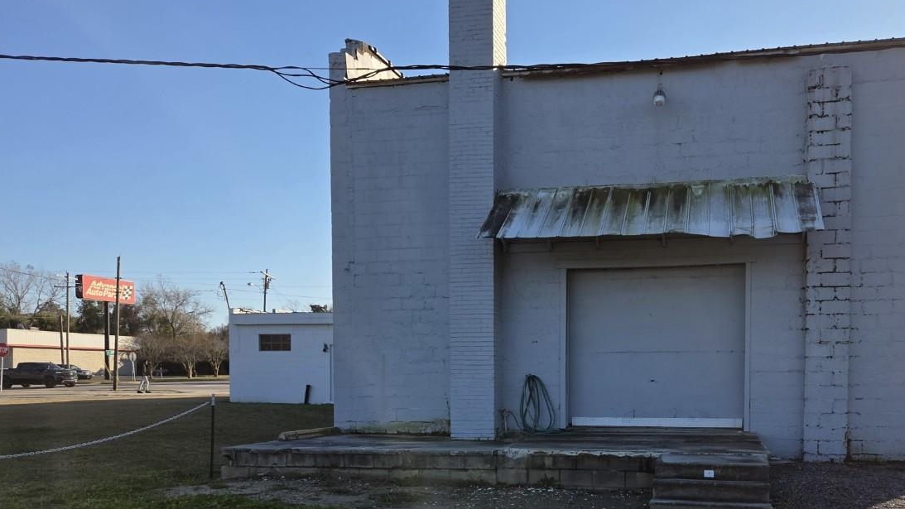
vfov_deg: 35.0
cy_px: 372
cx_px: 564
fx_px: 792
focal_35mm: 33
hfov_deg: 58.8
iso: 80
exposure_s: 1/4187
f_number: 1.8
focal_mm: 5.4
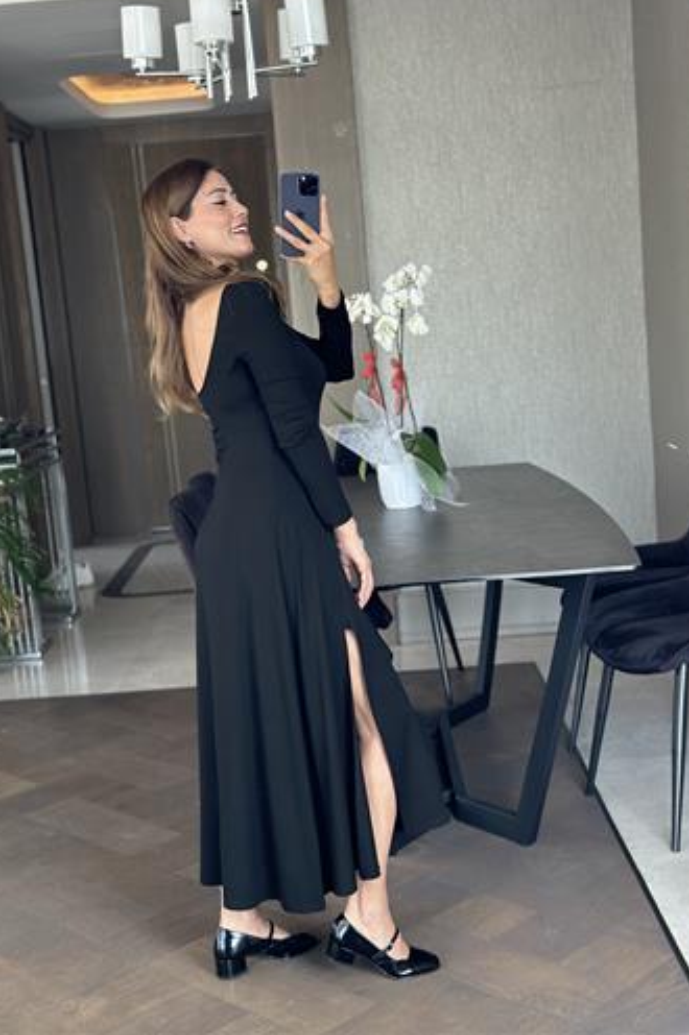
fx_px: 1466
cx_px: 315
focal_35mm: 51
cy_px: 509
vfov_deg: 38.9
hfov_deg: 26.4
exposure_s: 1/91
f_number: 1.78
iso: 125
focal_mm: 6.86
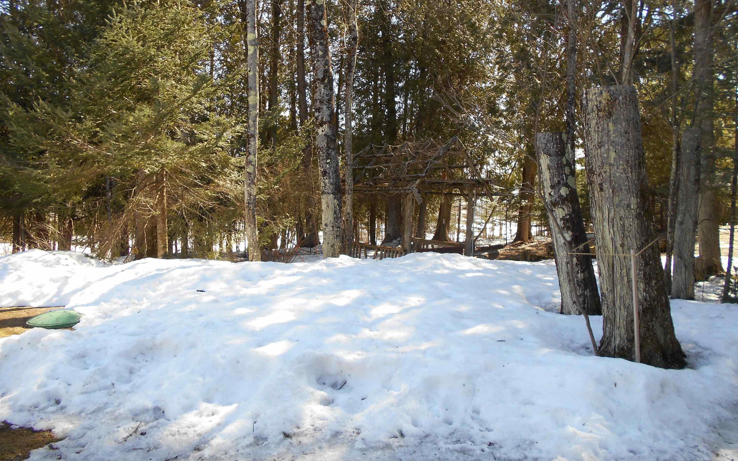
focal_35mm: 28
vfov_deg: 44.4
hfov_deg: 66.5
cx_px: 367
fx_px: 563
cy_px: 197
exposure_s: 1/160
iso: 80
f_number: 3.2
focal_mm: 4.6
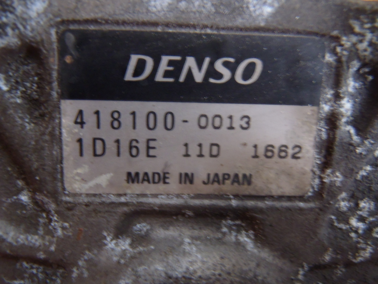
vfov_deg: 38.7
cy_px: 142
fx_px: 404
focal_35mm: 37
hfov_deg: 50.1
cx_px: 189
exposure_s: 1/4
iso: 320
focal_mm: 6.64
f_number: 4.7
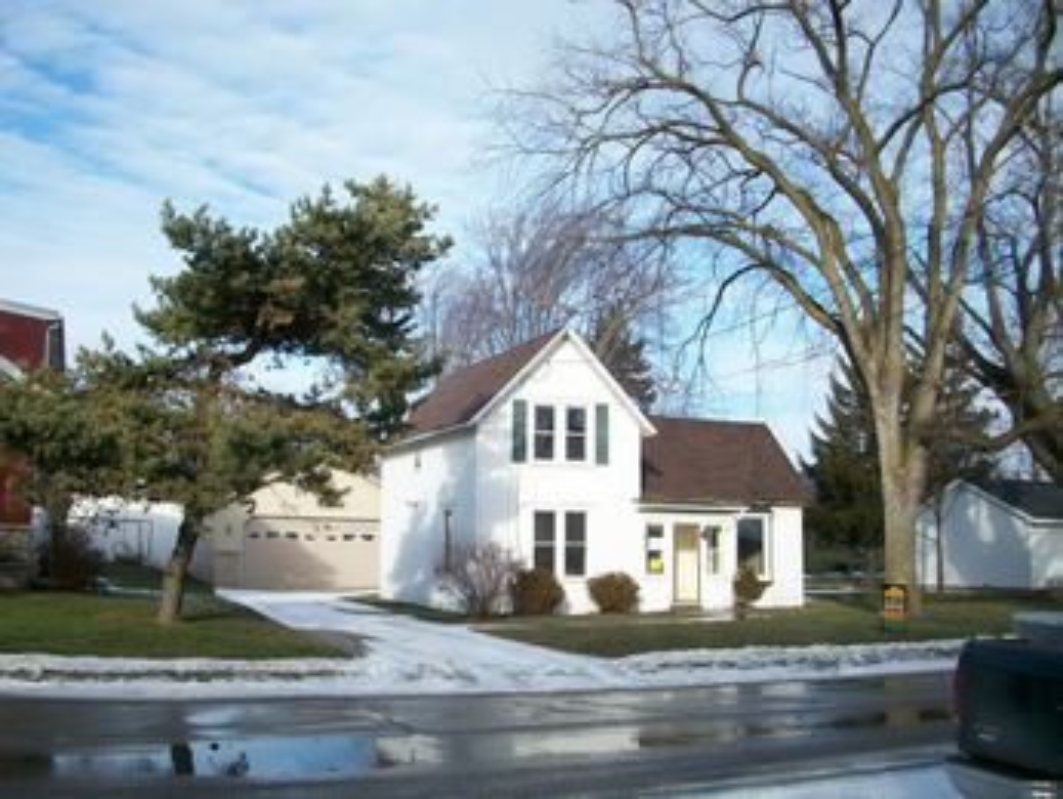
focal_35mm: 35
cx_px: 532
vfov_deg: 40.7
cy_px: 400
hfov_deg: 52.6
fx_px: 1076
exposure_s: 1/640
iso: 80
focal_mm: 6.3
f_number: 3.1
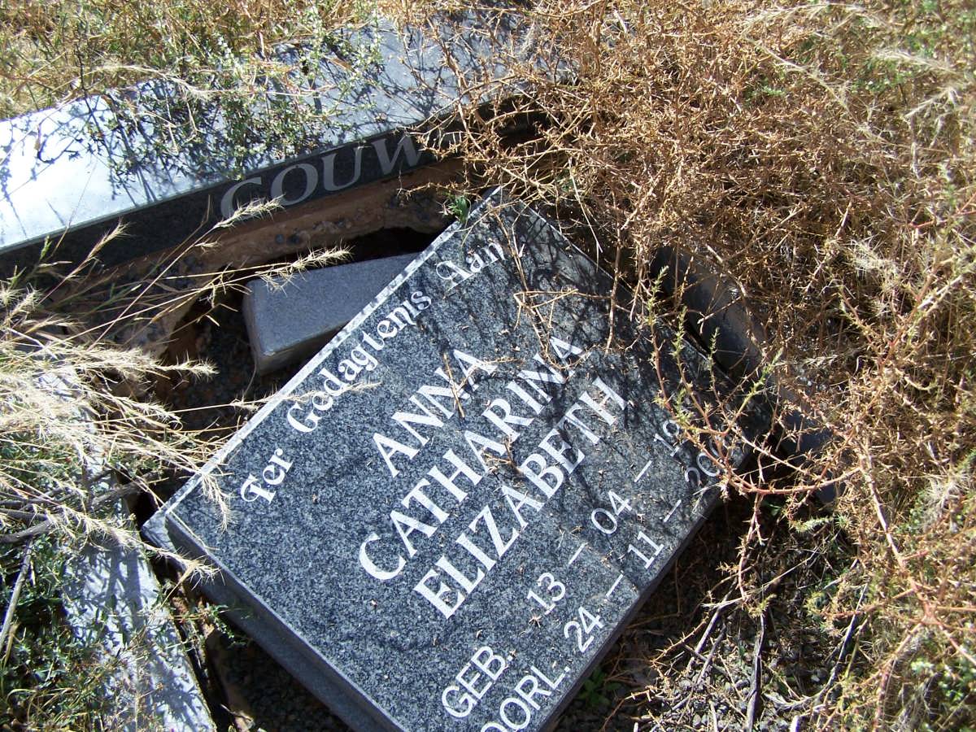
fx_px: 1071
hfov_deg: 49.0
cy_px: 366
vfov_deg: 37.7
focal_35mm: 38
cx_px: 488
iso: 80
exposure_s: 1/750
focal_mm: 6.3
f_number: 2.8
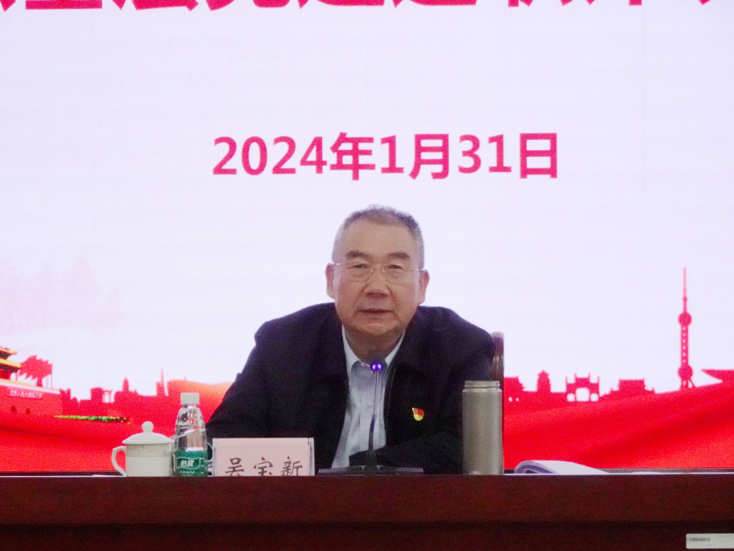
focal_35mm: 193
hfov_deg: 10.2
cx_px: 378
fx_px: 4093
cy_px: 281
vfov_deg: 7.7
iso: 1250
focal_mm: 29.41
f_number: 5.6
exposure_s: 1/160
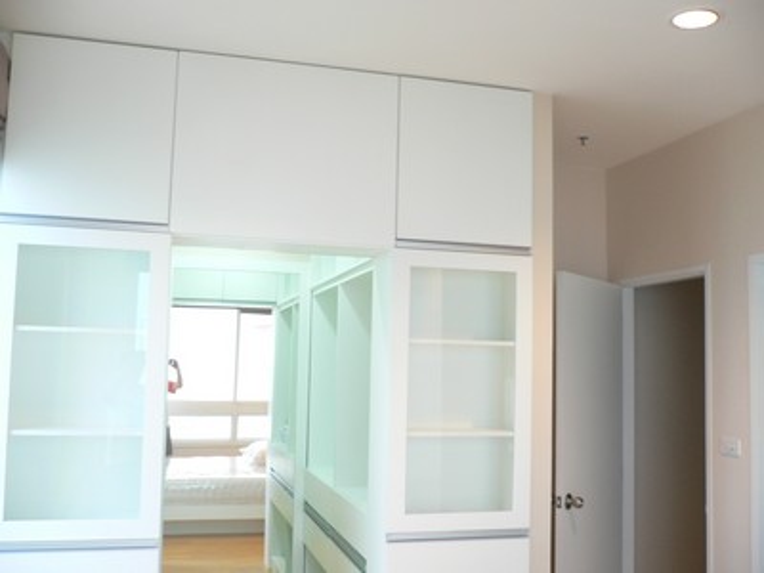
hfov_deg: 52.6
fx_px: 772
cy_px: 286
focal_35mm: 35
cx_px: 382
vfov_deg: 40.7
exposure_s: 1/10
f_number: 2.8
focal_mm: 5.8
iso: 100
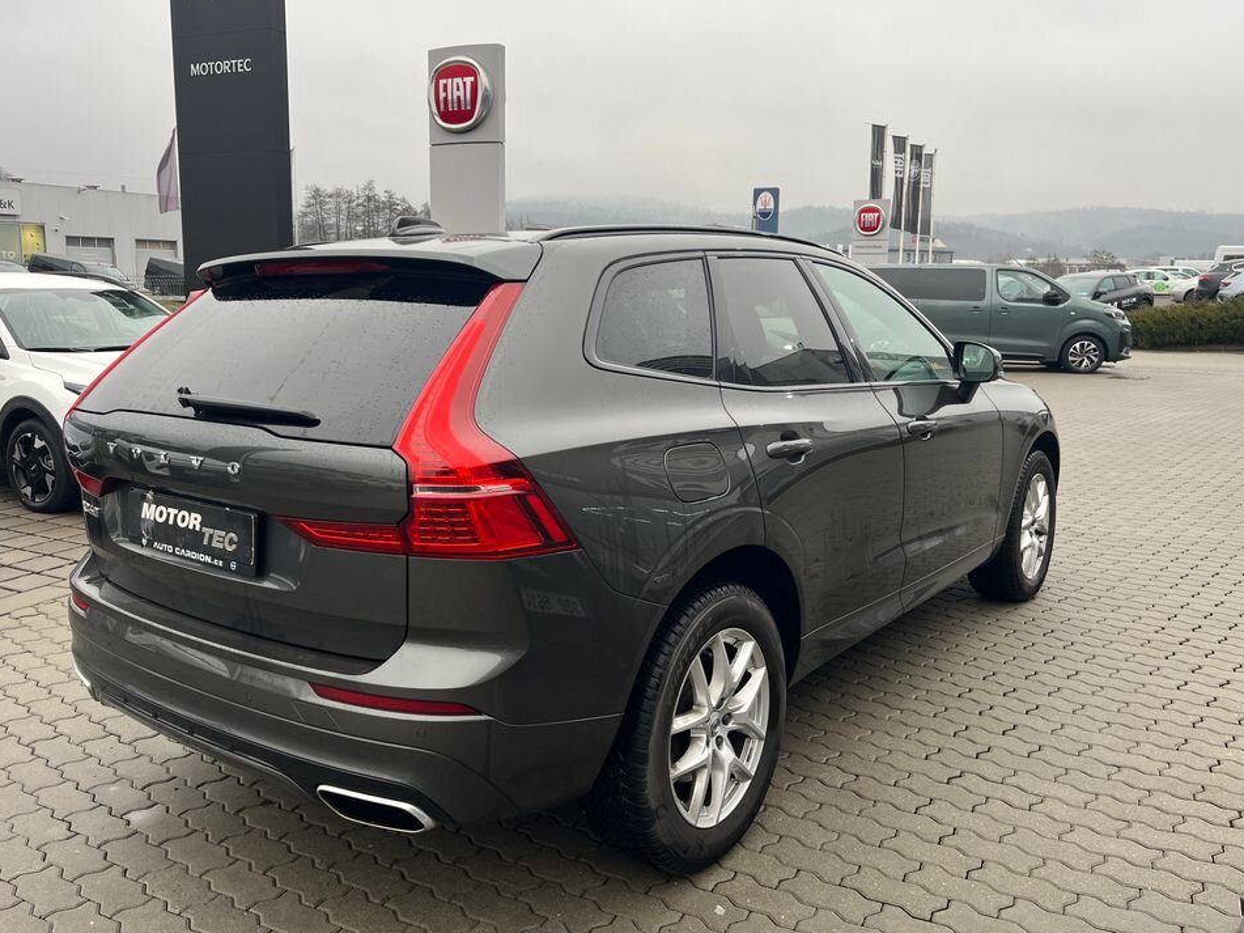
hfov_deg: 63.4
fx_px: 1006
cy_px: 441
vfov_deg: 49.7
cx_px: 579
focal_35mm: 28
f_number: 1.6
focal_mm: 5.1
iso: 40
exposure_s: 1/121
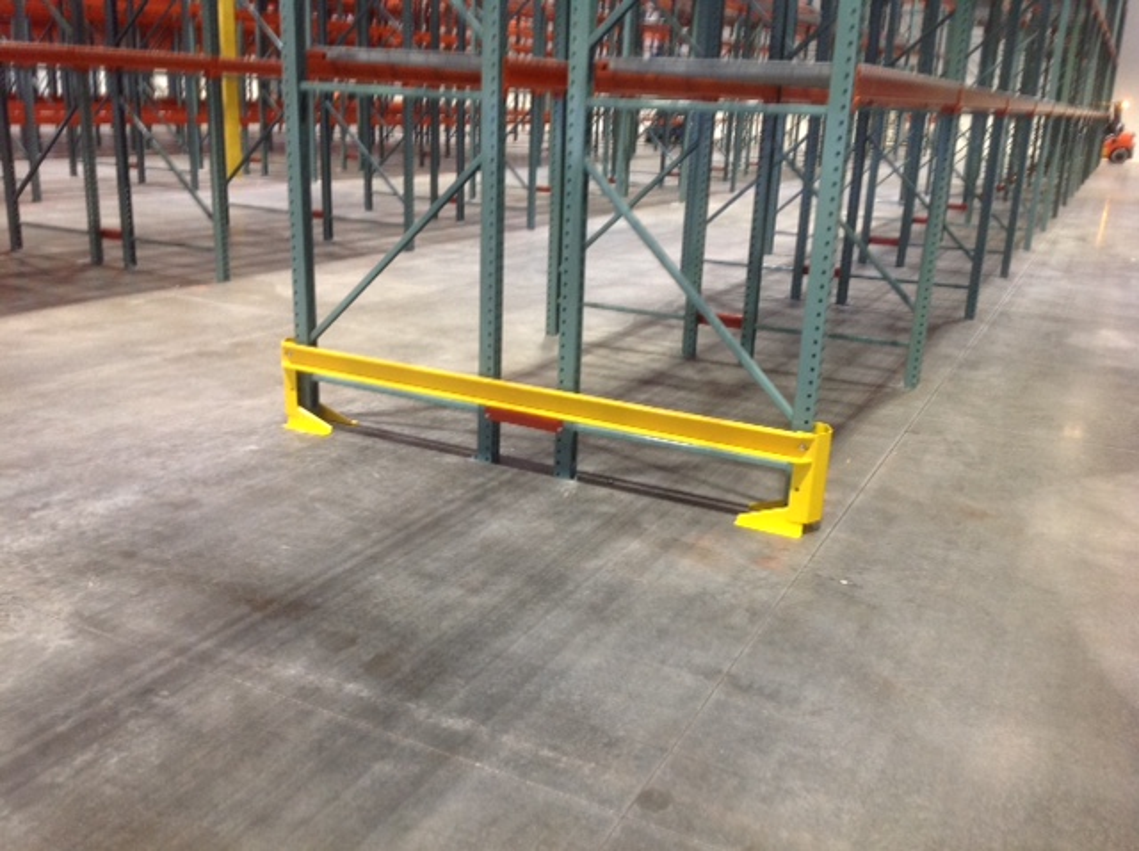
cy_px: 426
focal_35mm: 35
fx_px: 1150
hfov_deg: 52.7
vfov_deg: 40.6
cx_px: 570
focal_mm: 4.28
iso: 100
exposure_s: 1/15
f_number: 2.4
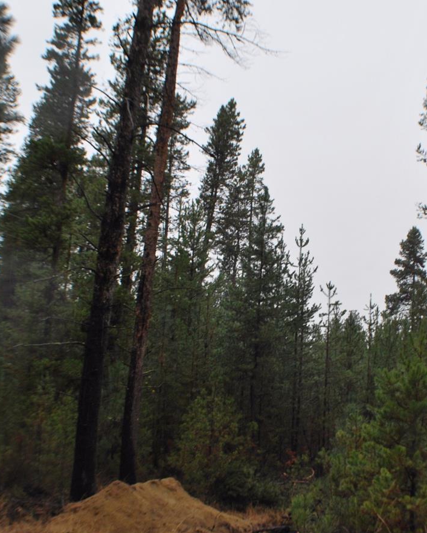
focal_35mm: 67
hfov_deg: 22.7
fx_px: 1058
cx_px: 292
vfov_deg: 28.3
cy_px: 274
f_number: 5.6
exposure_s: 1/125
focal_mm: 28
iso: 180
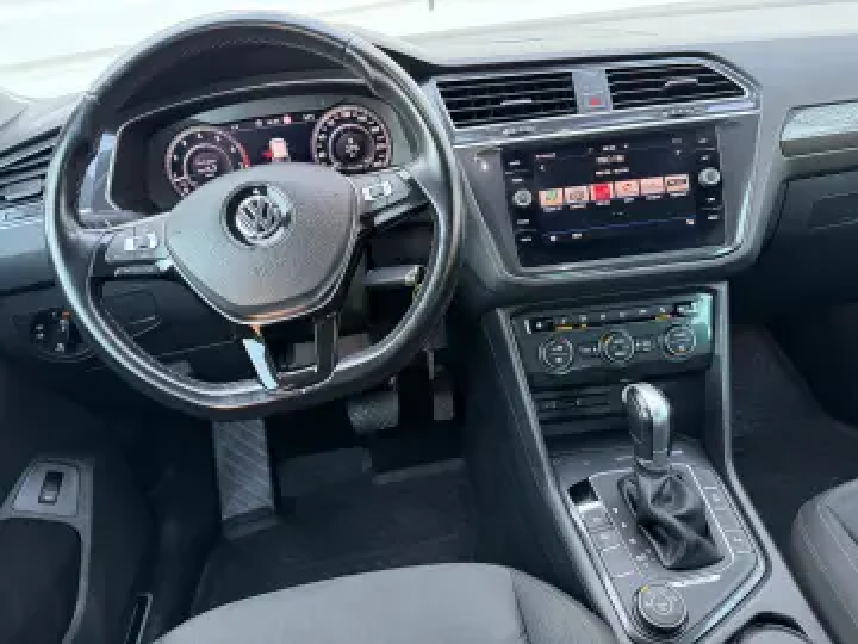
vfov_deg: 56.8
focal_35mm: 24
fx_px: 595
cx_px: 429
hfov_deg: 71.6
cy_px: 322
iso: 800
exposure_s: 1/60
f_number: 1.78
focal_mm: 6.76
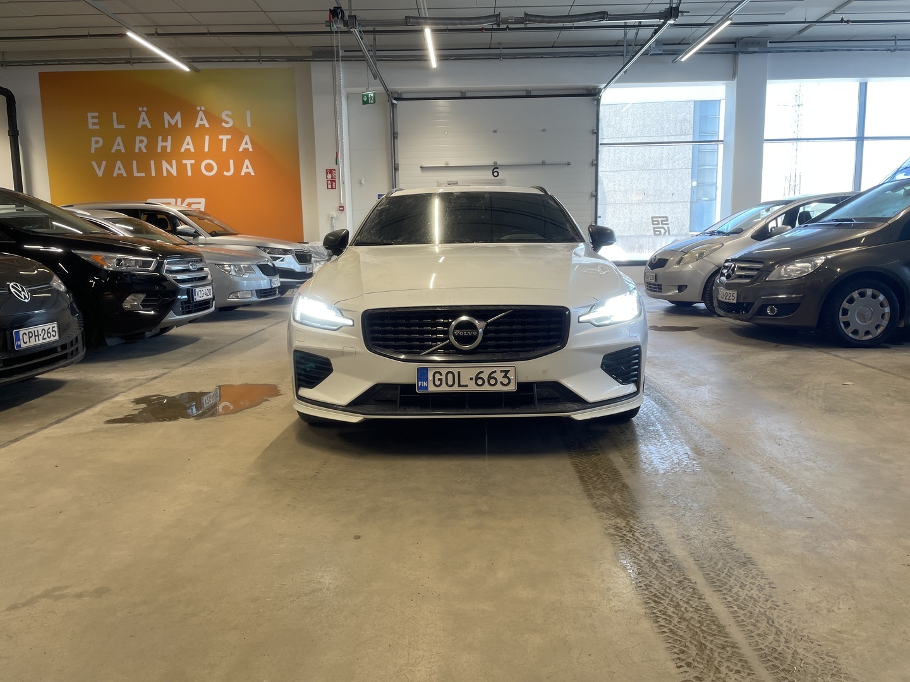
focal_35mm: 26
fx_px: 683
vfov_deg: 53.1
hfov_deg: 67.3
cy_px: 341
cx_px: 455
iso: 40
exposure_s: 1/62
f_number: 1.6
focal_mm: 4.2
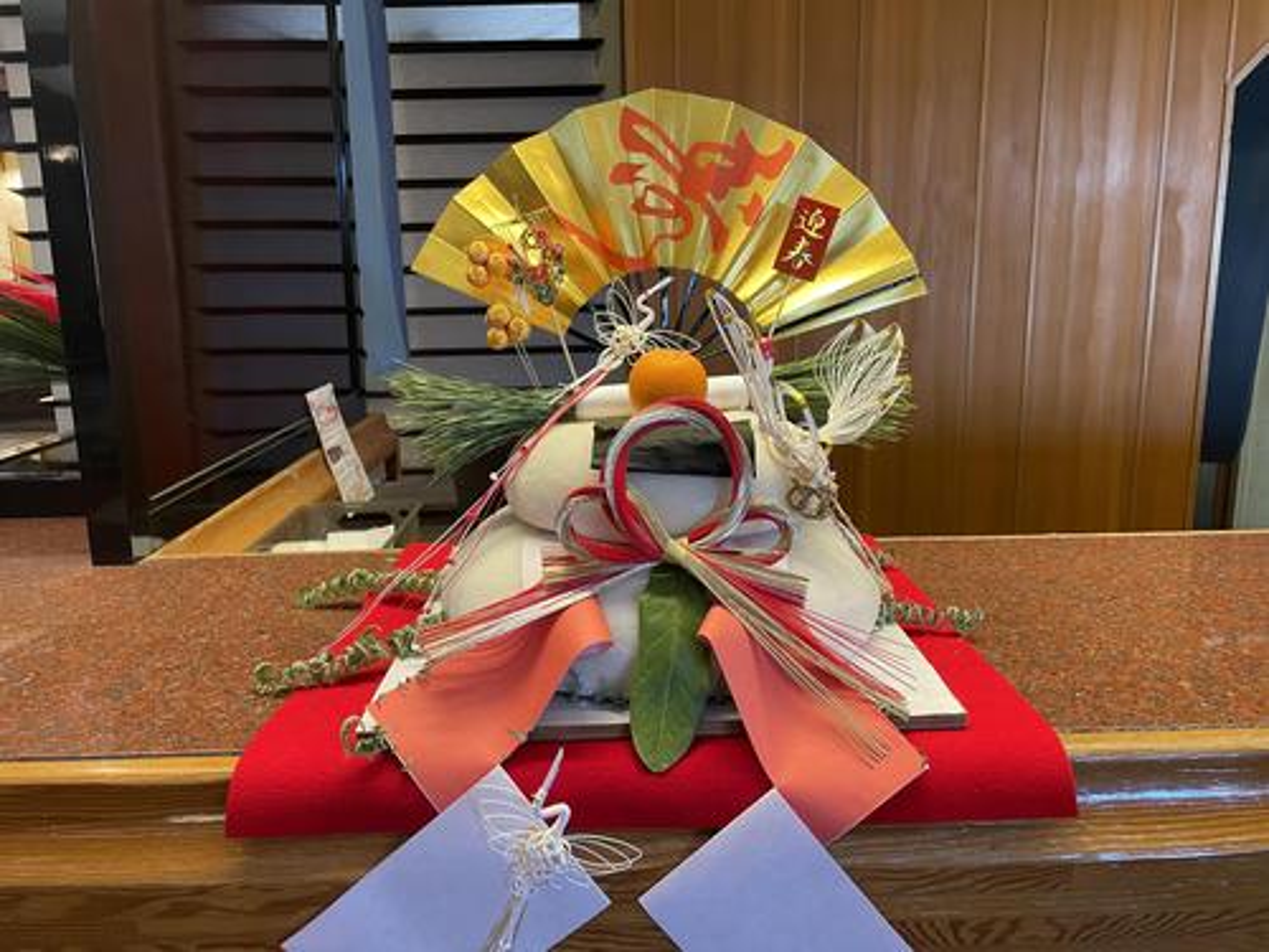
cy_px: 476
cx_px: 634
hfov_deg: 67.3
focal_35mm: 26
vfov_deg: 53.1
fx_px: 953
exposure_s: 1/50
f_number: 1.6
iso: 100
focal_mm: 4.2
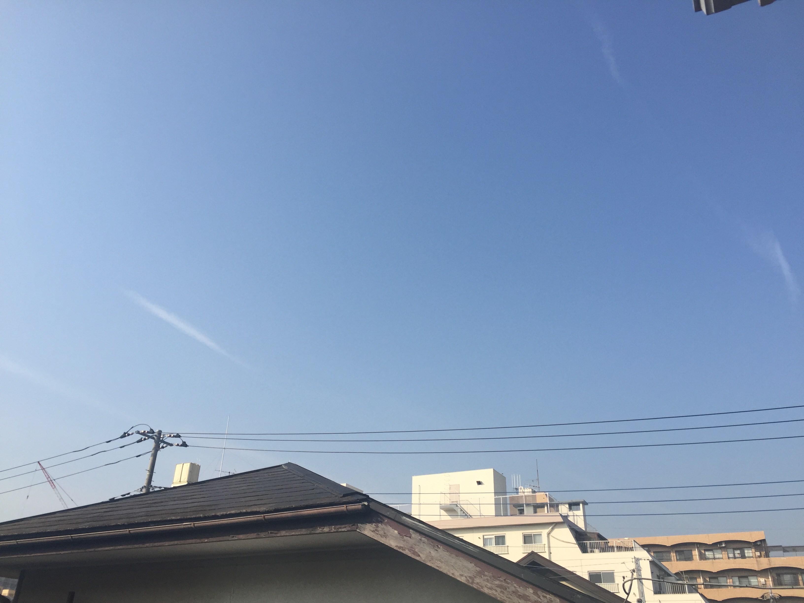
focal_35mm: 29
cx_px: 402
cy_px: 302
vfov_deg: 48.2
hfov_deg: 61.7
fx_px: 674
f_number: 2.2
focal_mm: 4.15
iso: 32
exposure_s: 1/2475
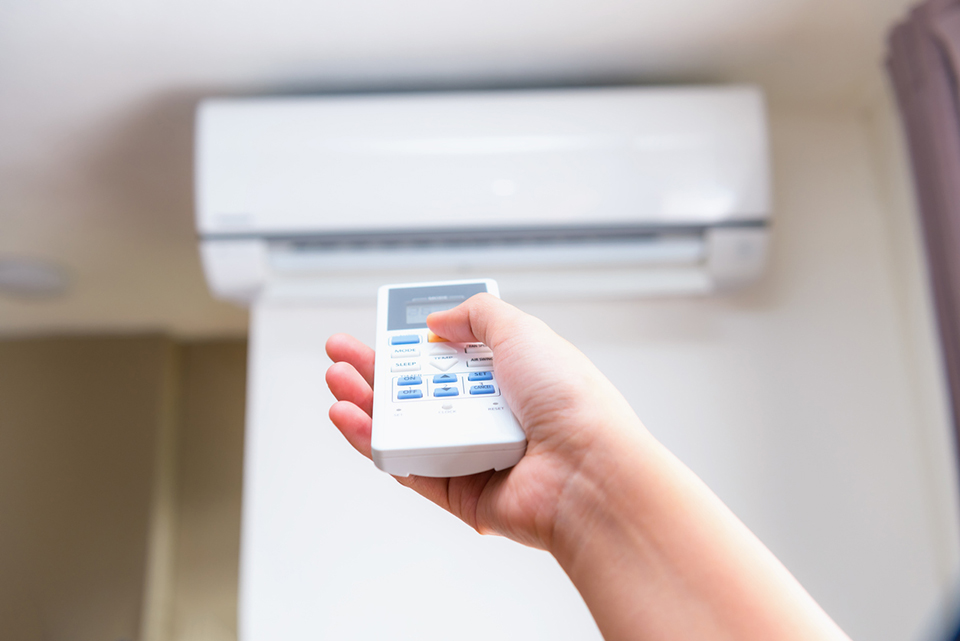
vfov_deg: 35.1
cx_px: 480
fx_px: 1014
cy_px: 320
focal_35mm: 38
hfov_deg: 50.7
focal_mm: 38
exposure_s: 1/125
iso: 200
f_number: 4
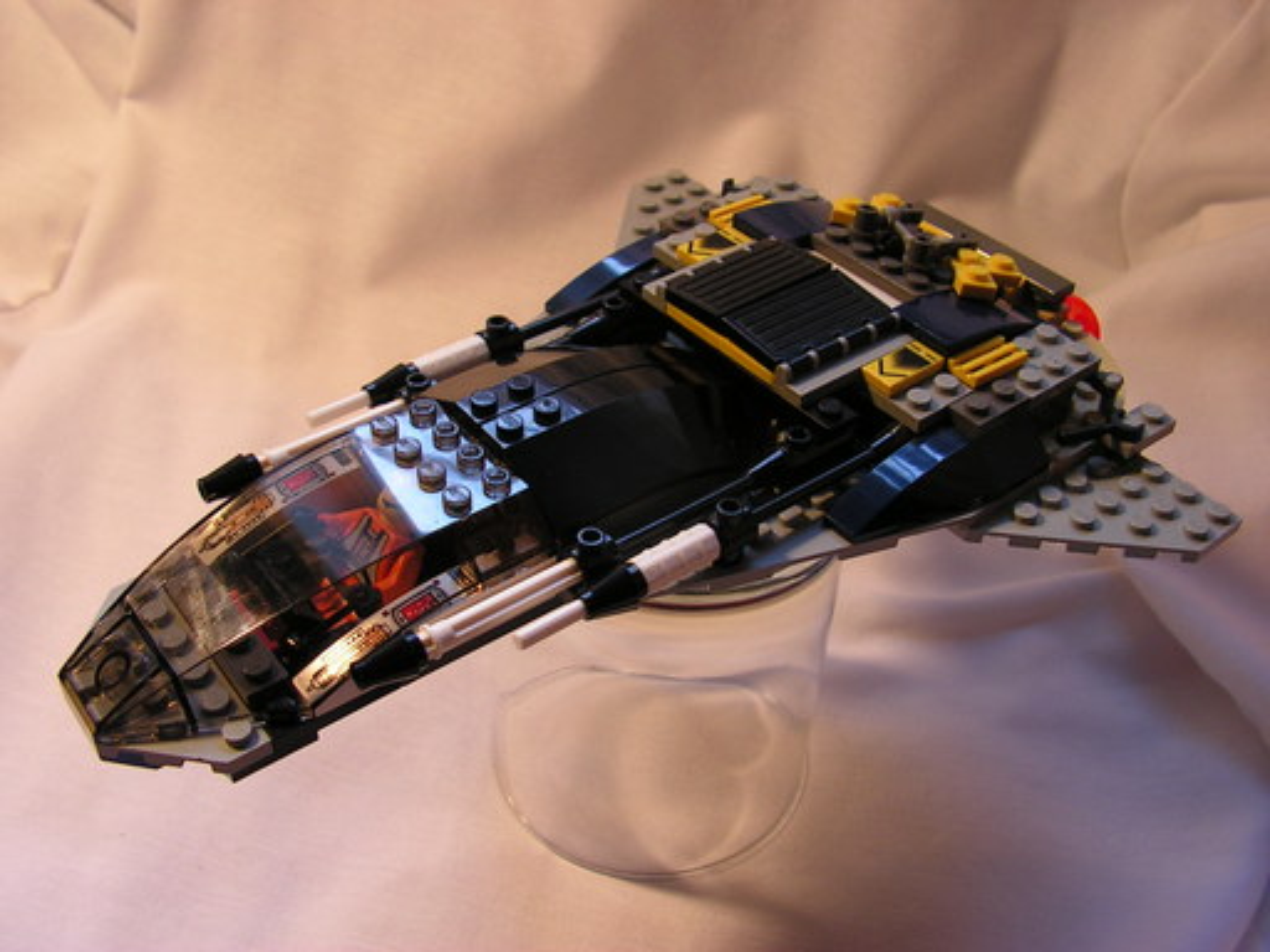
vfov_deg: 39.7
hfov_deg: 51.4
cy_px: 476
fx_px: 1321
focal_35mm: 36
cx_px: 635
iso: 80
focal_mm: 6
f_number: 3.2
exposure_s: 1/40
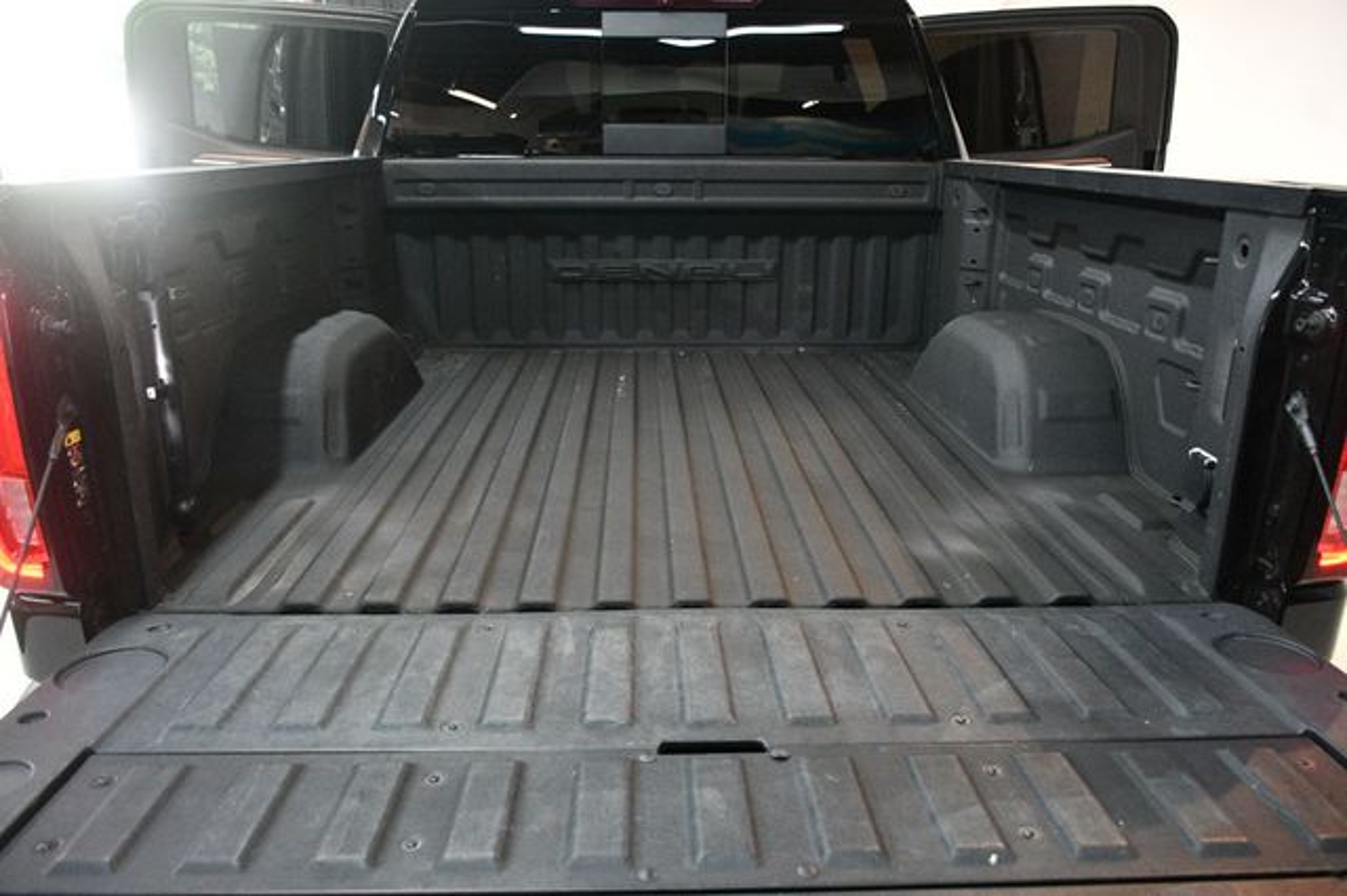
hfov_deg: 67.4
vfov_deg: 47.9
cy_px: 448
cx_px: 674
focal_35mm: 27
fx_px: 1010
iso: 3200
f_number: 3.5
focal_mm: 18
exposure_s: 1/125
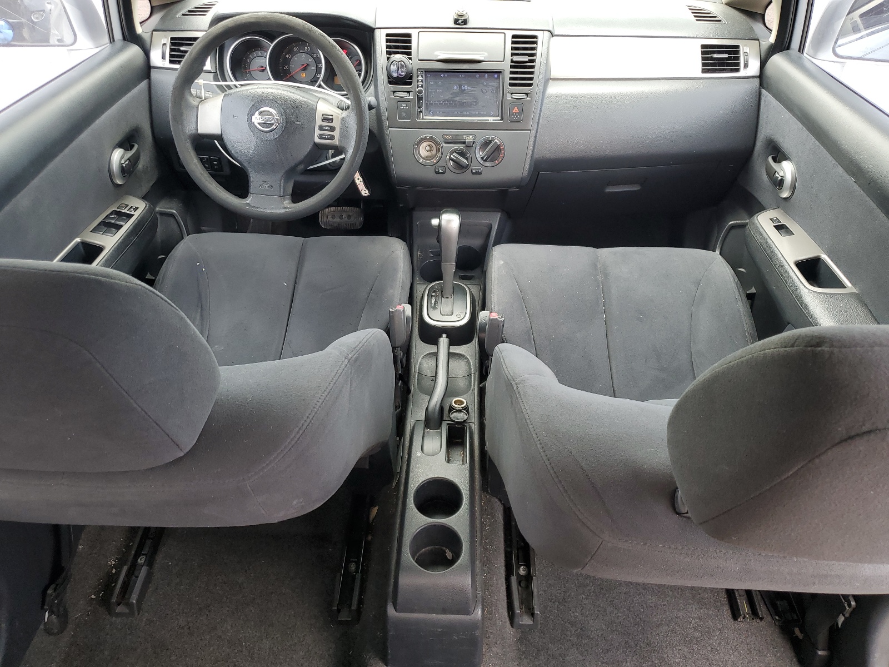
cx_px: 444
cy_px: 334
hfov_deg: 67.3
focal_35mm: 26
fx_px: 668
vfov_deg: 53.1
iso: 54
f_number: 1.5
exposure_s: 1/100
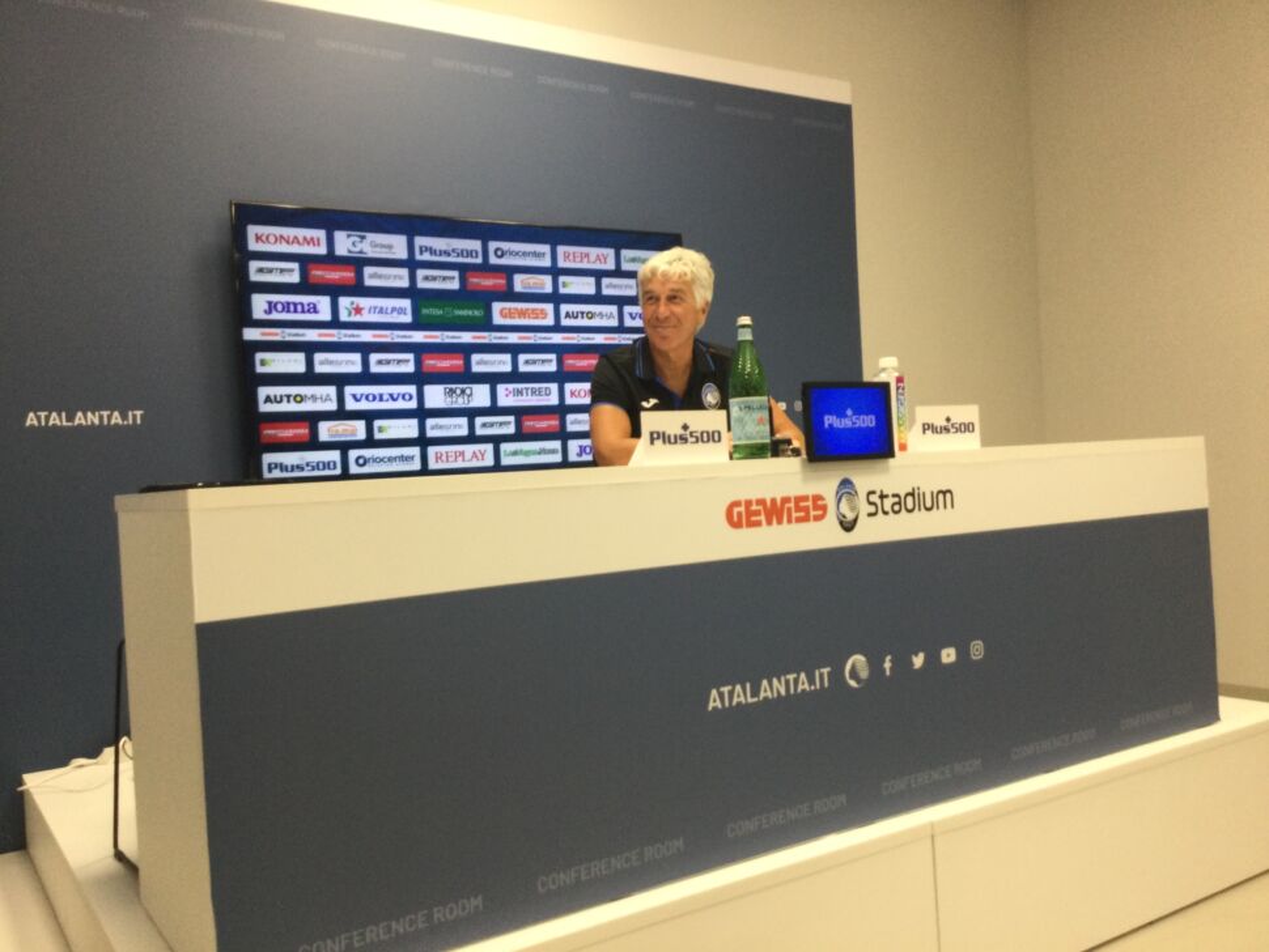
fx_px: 1137
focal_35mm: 31
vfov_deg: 45.5
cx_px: 634
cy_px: 476
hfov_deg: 58.3
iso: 80
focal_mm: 3.3
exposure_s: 1/33
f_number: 2.4
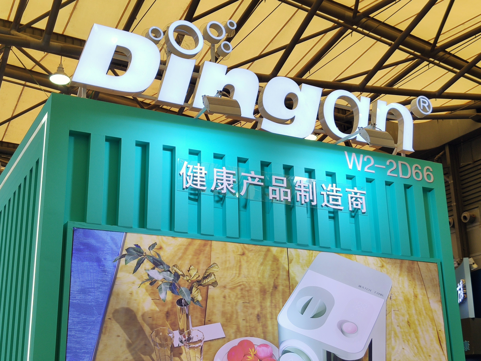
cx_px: 240
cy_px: 180
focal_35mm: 48
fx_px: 667
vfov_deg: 30.3
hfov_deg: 39.7
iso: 112
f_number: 1.75
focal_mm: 4.75
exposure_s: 1/220
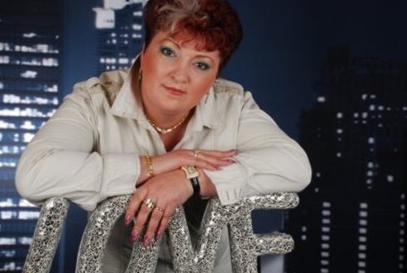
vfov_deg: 23.1
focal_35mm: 59
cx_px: 216
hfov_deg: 33.9
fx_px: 668
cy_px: 142
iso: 200
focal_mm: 32
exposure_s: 1/60
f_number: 13
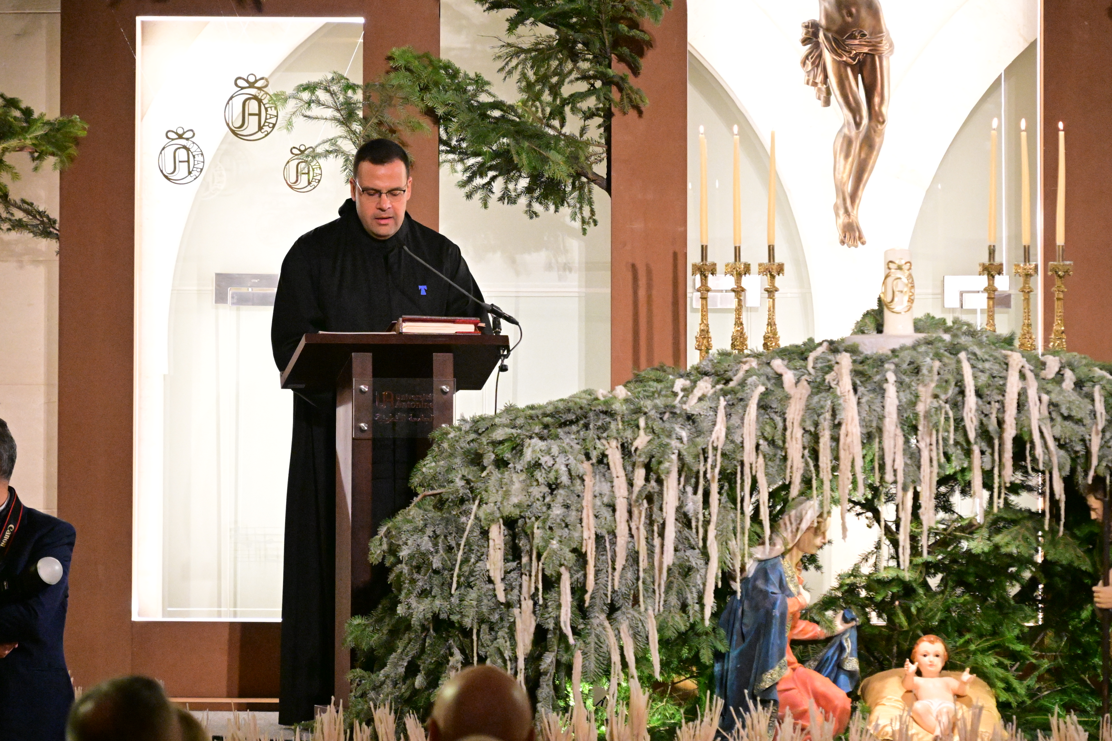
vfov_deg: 7.6
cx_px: 556
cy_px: 370
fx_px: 5560
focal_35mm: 180
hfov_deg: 11.4
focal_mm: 120
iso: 10000
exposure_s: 1/800
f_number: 4
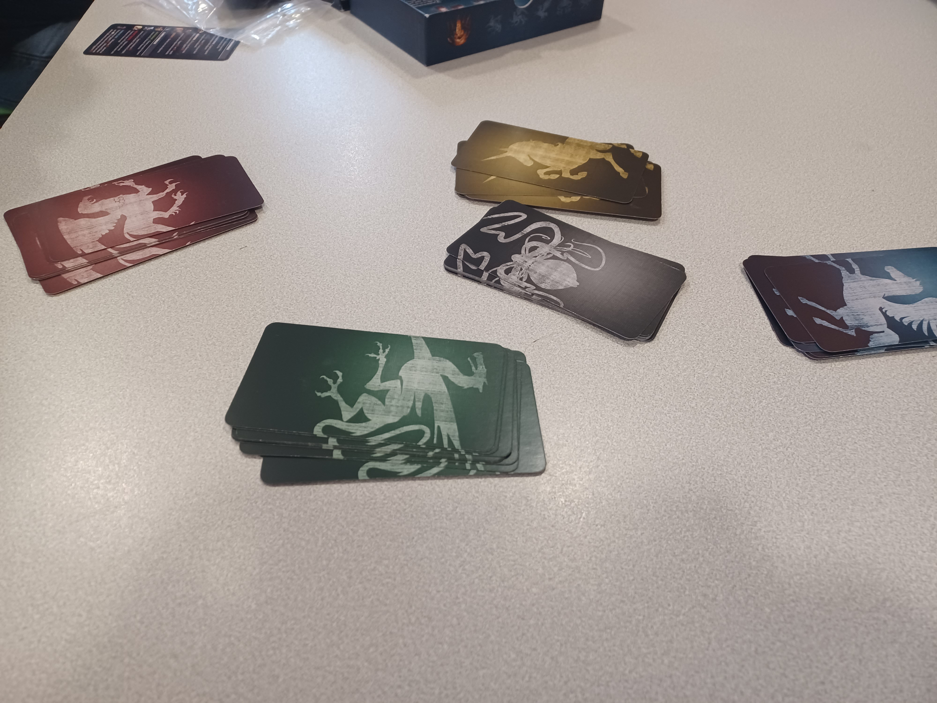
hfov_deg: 69.4
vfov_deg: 54.9
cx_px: 468
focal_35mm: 25
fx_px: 677
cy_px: 352
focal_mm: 4.6
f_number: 1.8
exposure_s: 1/33
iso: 320
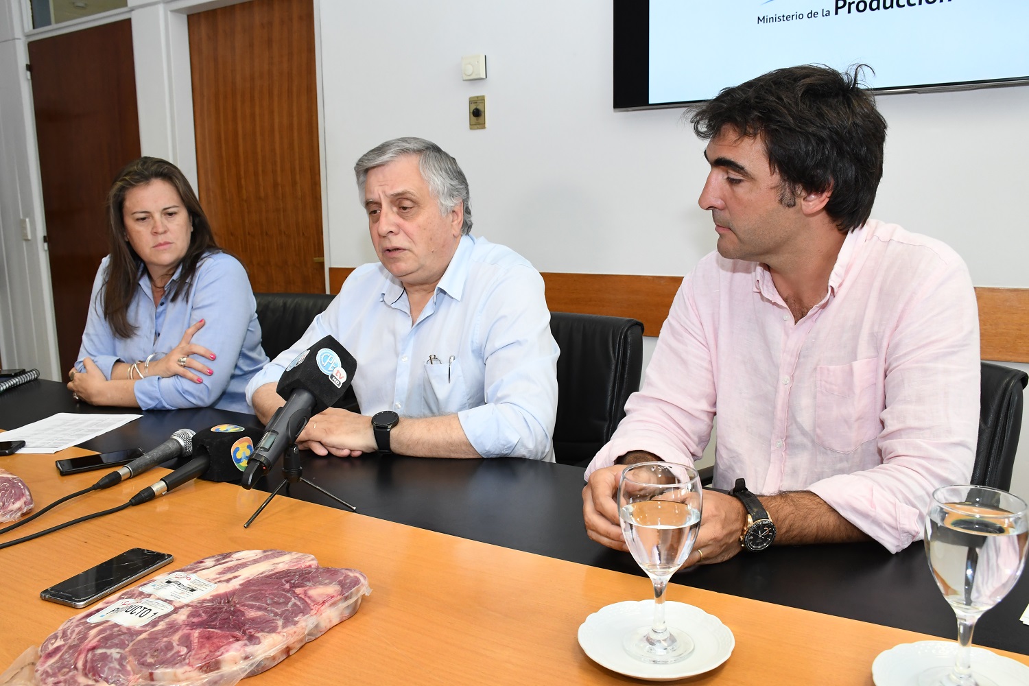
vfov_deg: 47.9
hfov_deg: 67.4
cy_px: 343
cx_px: 514
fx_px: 772
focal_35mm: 27
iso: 1600
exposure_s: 1/125
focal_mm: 18
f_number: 7.1
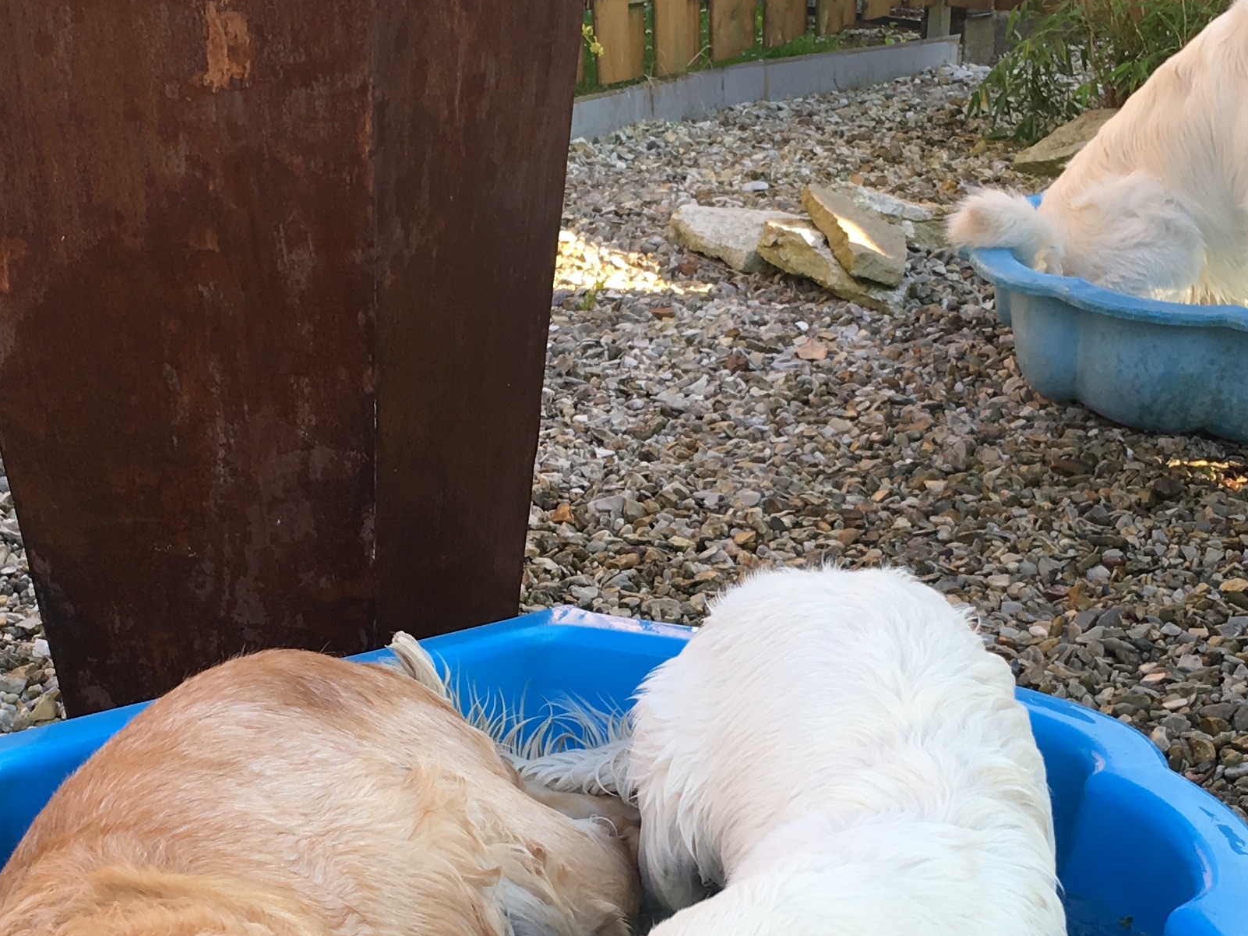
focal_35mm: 73
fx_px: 2631
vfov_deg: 20.0
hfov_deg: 26.7
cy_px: 707
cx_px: 537
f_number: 2.2
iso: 25
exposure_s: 1/189
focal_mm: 4.15
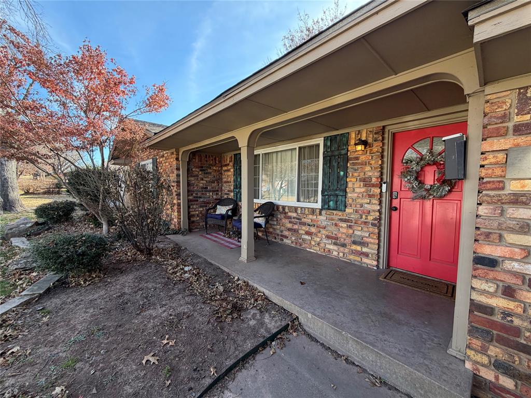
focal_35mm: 14
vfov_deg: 85.7
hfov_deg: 102.1
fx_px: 215
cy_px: 199
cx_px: 266
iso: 64
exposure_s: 1/193
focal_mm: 2.22
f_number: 2.2
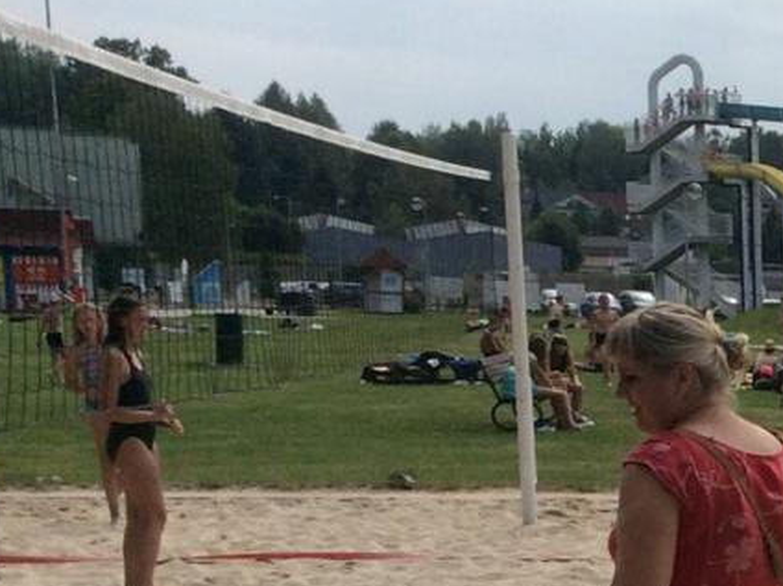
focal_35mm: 101
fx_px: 2282
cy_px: 694
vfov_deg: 14.2
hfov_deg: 17.5
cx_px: 1182
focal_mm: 3.3
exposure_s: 1/2488
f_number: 2.4
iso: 32
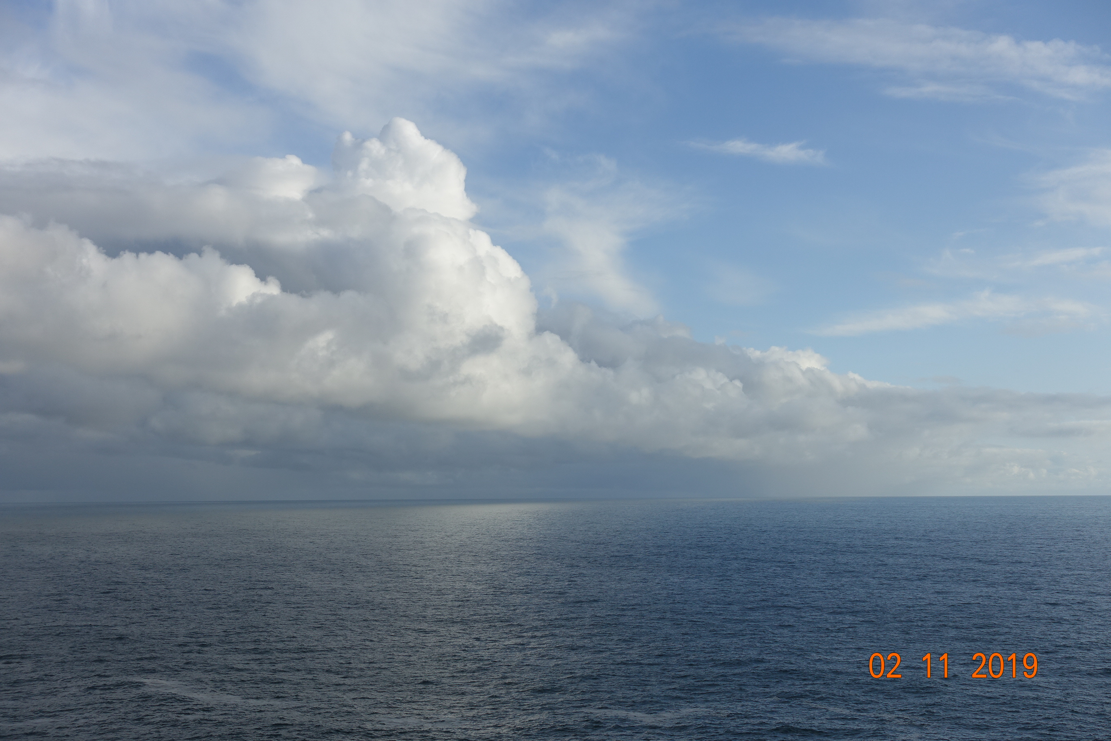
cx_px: 556
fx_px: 1481
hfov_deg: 41.1
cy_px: 370
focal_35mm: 48
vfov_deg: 28.1
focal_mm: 17.7
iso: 125
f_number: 5.6
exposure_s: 1/800
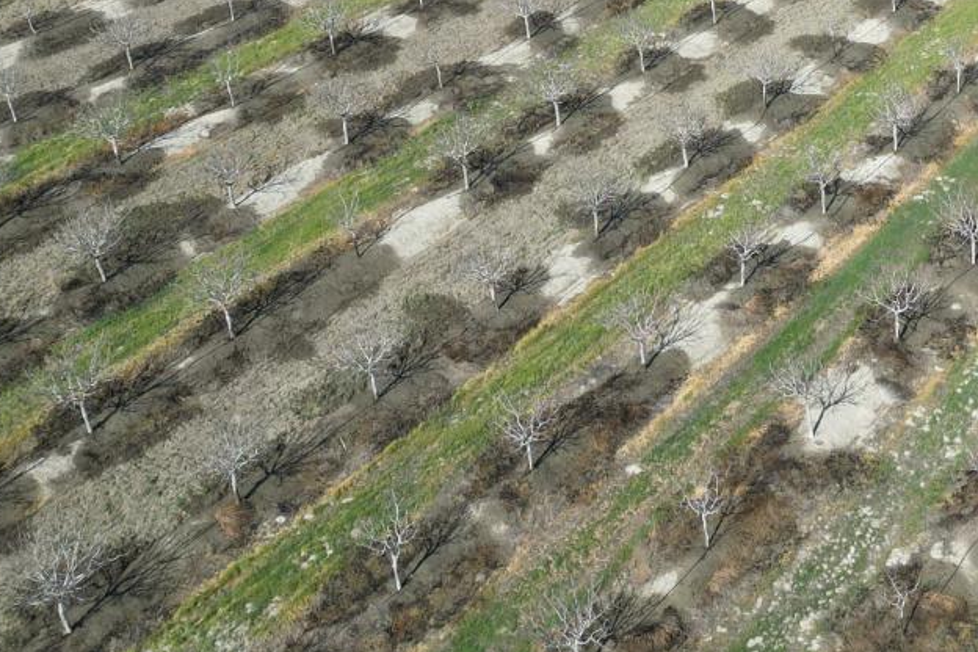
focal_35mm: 60
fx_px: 1630
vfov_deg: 21.4
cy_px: -78
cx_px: 976
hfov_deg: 31.0
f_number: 1.7
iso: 110
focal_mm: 6.72
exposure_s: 1/2500
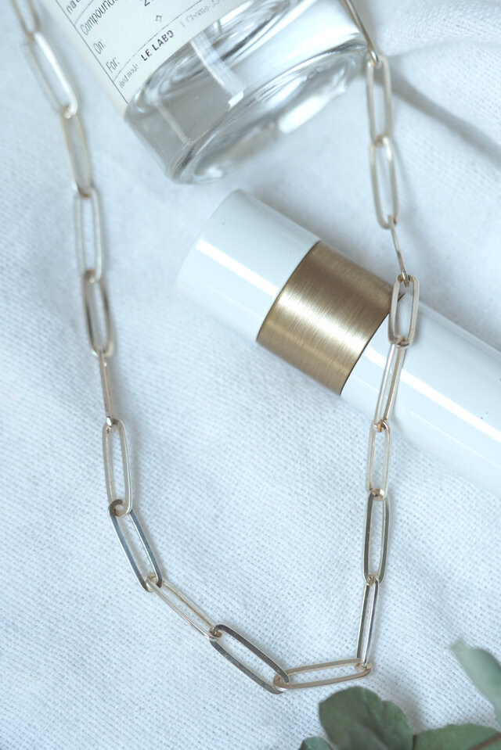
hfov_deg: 10.2
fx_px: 2816
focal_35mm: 135
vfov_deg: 15.2
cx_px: 250
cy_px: 375
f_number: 3.2
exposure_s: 1/160
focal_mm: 90
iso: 100
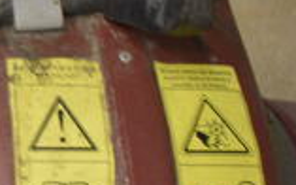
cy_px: 128
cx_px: -241
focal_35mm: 107
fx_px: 863
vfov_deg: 12.2
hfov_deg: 16.3
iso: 1800
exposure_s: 1/30
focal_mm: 18
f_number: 3.5
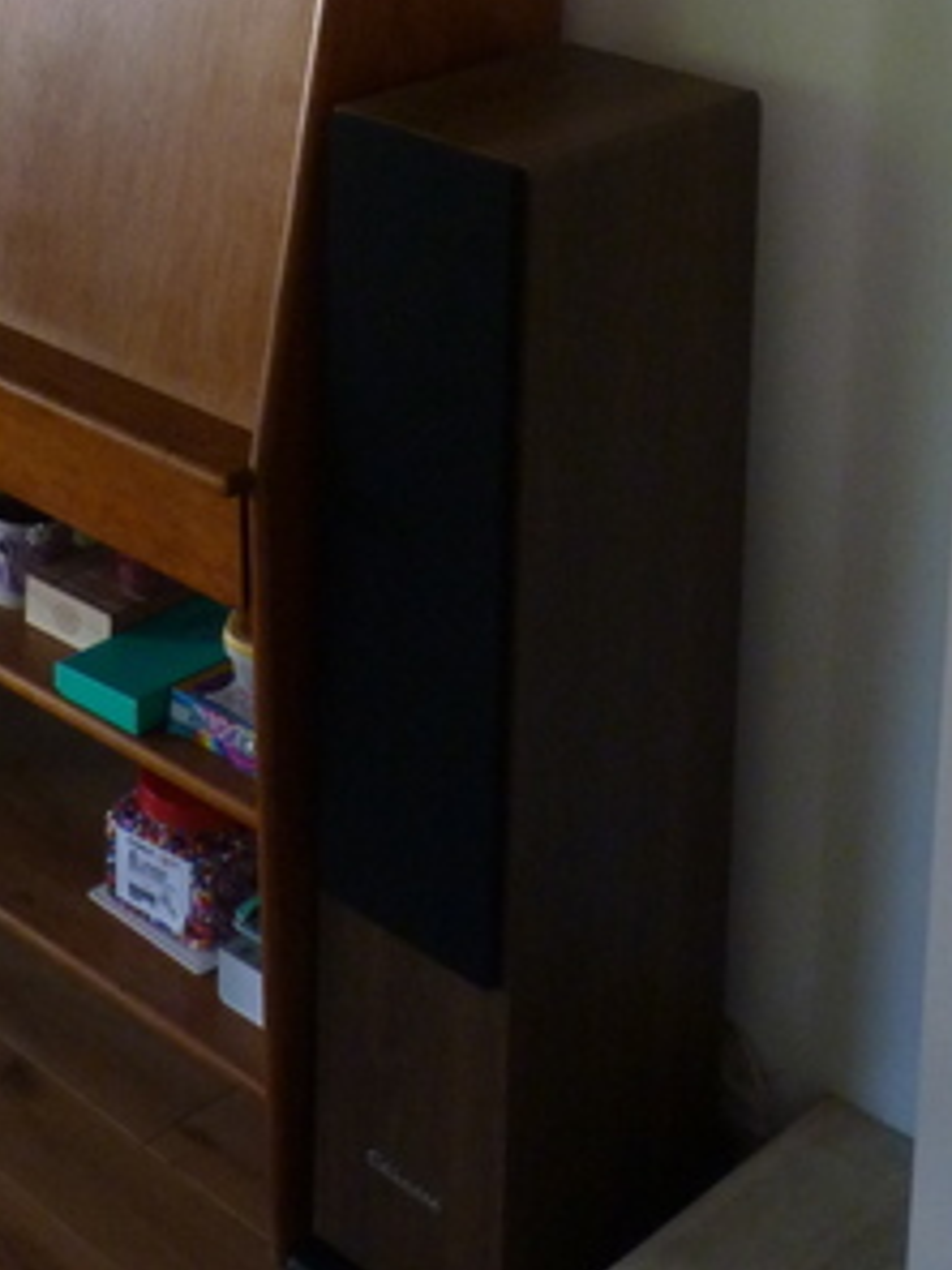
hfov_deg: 20.5
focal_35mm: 70
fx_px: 2567
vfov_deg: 24.5
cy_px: -339
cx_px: 64
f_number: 2.8
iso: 250
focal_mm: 4.8
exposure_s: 1/30
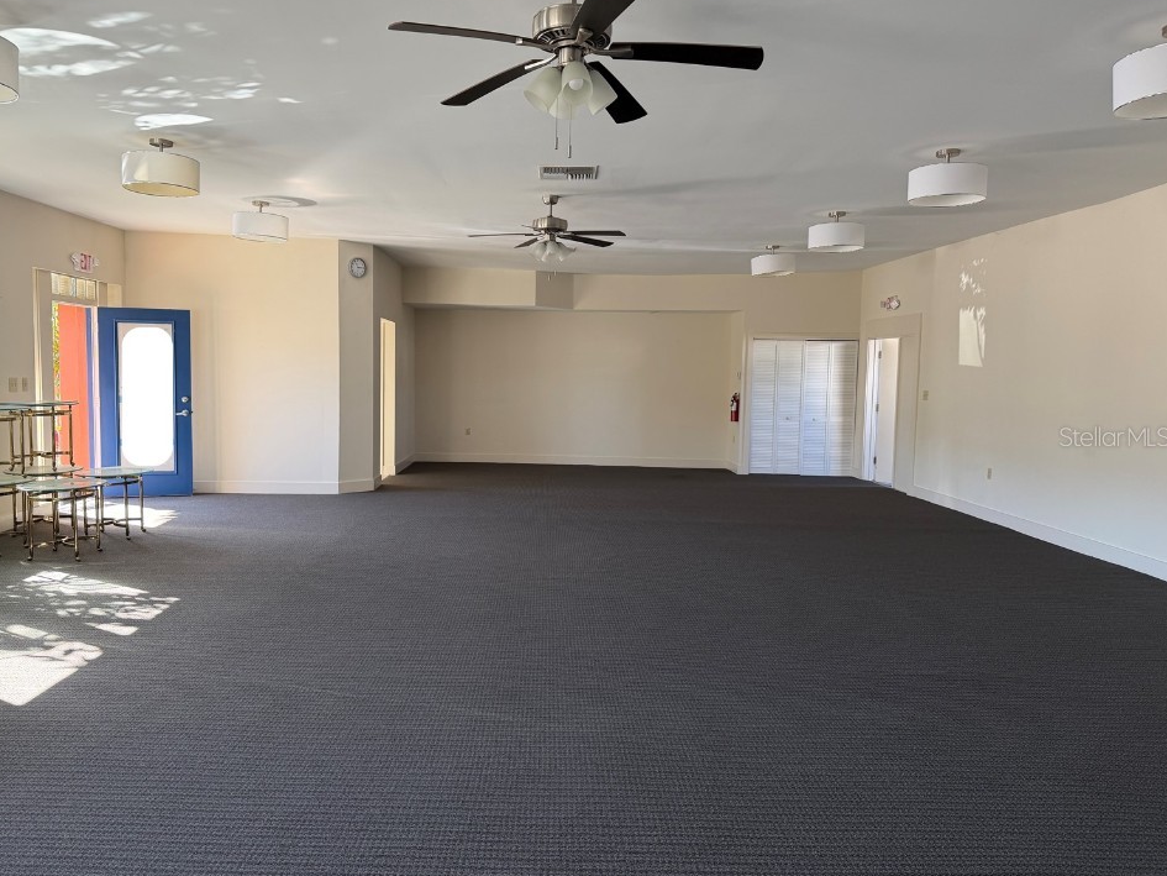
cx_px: 543
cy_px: 436
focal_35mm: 26
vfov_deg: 53.1
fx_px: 877
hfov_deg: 67.2
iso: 100
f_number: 1.78
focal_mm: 6.76
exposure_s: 1/122
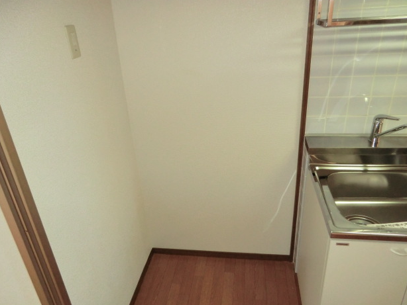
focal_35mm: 25
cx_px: 200
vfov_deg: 54.9
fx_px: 294
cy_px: 155
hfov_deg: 69.4
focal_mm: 4.3
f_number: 3.2
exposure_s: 1/40
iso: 400
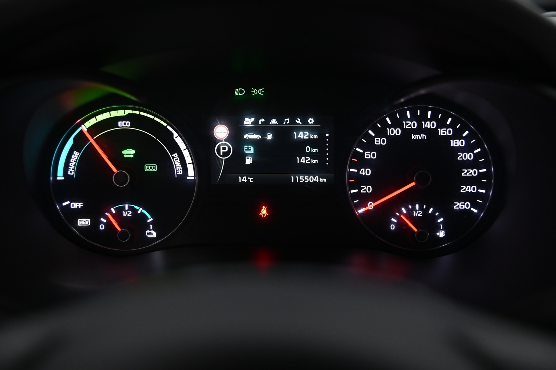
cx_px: 278
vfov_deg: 35.0
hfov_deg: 50.7
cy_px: 185
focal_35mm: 38
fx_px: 586
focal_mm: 38
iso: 2000
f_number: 4
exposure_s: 1/30
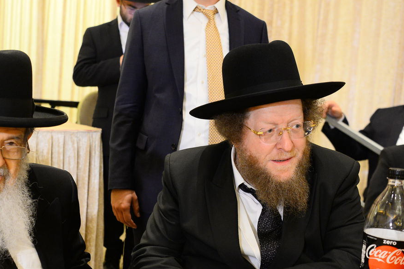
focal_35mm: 54
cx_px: 135
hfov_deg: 36.5
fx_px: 606
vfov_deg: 25.0
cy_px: 155
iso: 2500
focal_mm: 34
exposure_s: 1/160
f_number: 3.5
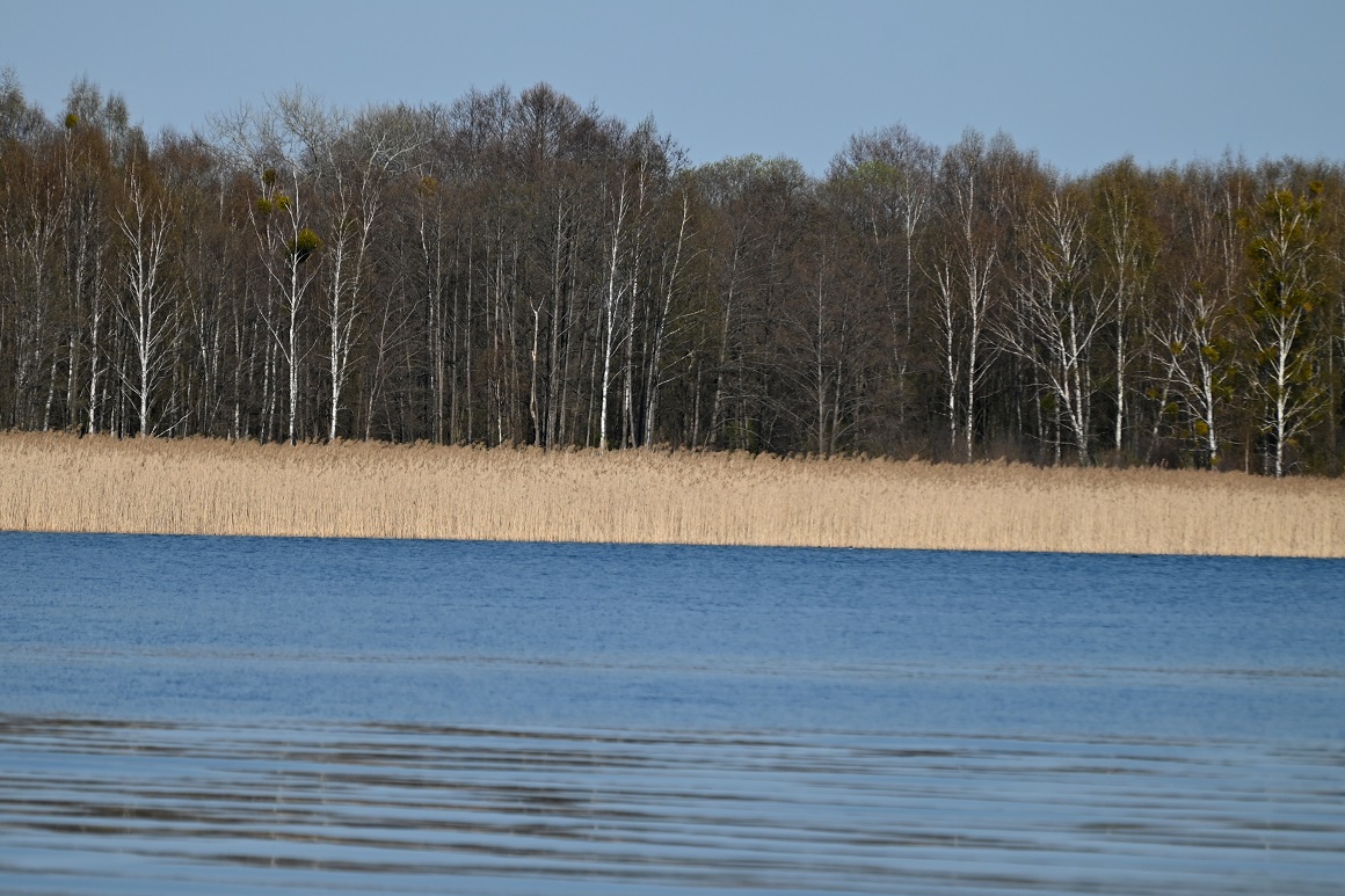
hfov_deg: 5.3
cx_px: 638
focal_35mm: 388
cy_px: 471
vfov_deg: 3.5
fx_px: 14493
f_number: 5.6
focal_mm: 300
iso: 125
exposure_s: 1/1000
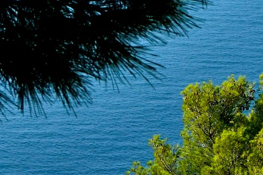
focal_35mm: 302
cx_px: 585
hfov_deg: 6.5
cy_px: 61
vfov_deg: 4.6
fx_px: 2206
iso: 100
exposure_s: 1/200
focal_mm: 42
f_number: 11
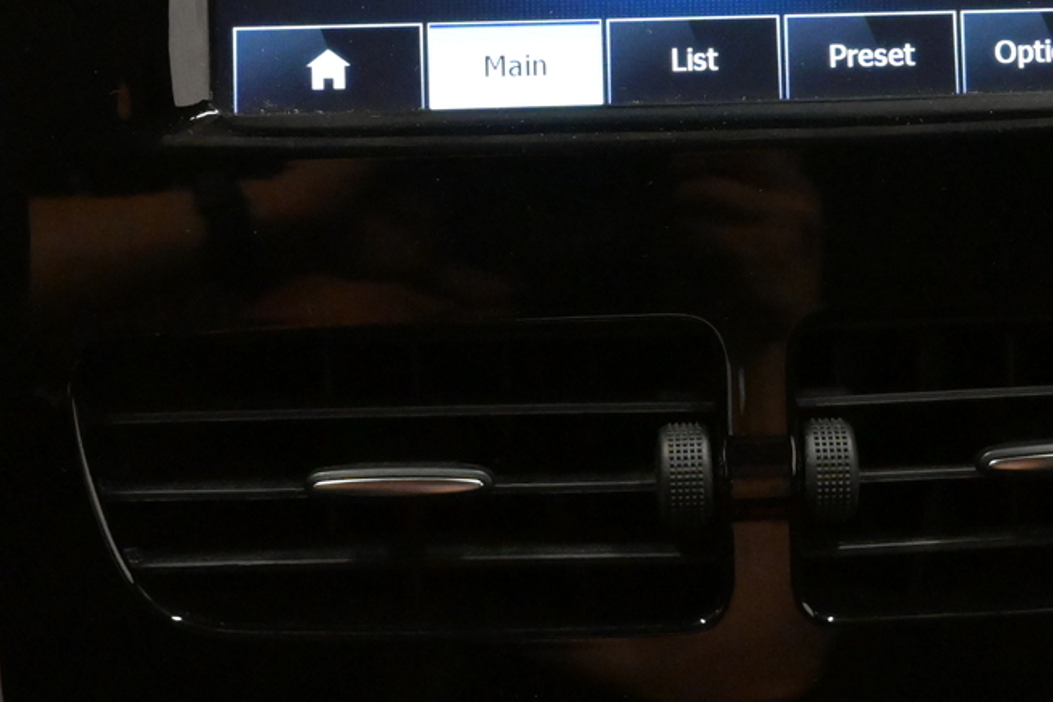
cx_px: 674
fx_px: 2604
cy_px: 112
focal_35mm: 89
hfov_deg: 22.8
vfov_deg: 15.2
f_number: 6.3
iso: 6400
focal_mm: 24
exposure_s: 1/125
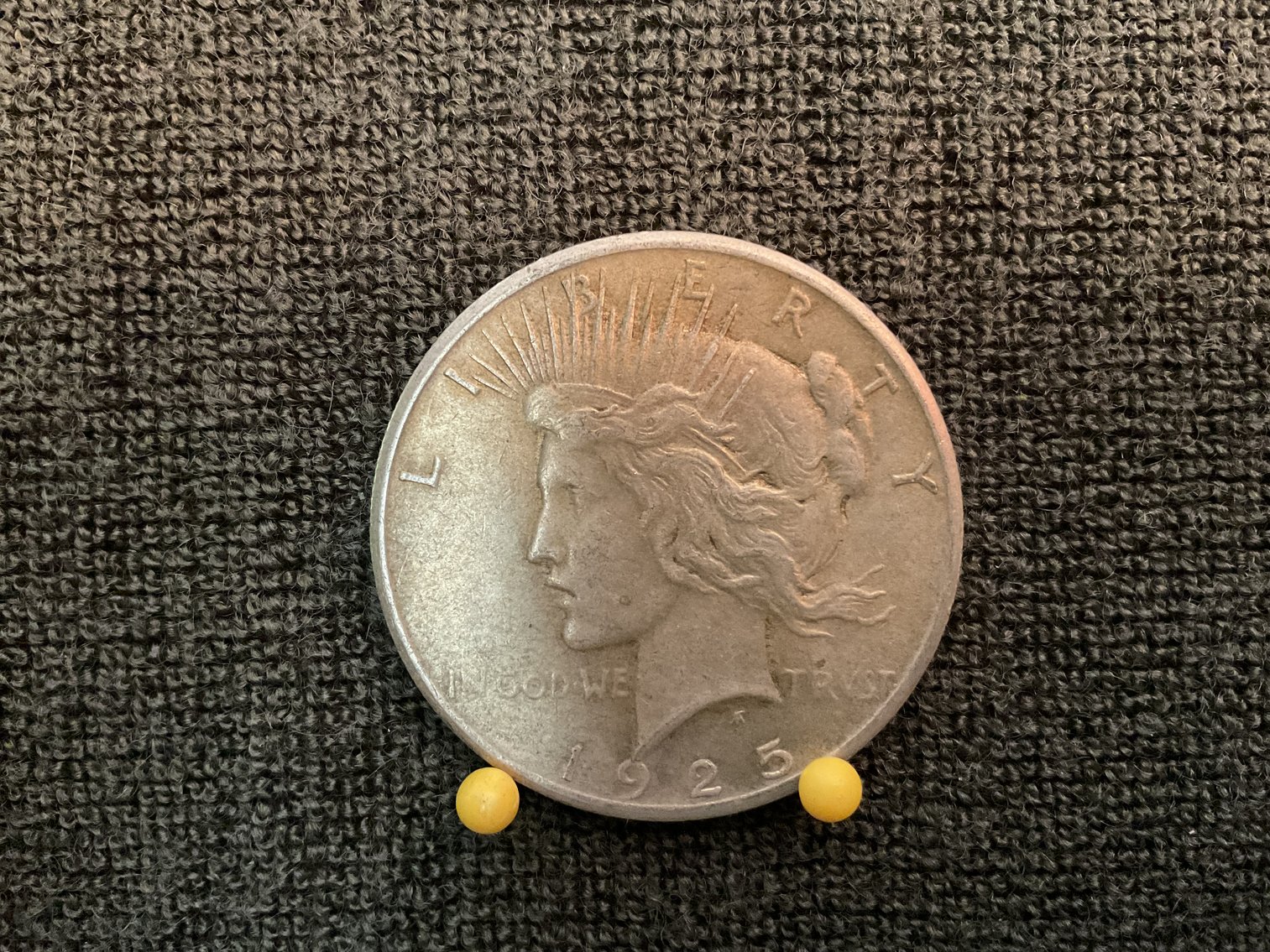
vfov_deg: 48.2
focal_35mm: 29
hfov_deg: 61.7
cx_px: 635
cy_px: 476
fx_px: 1064
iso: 500
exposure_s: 1/30
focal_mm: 3
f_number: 1.8
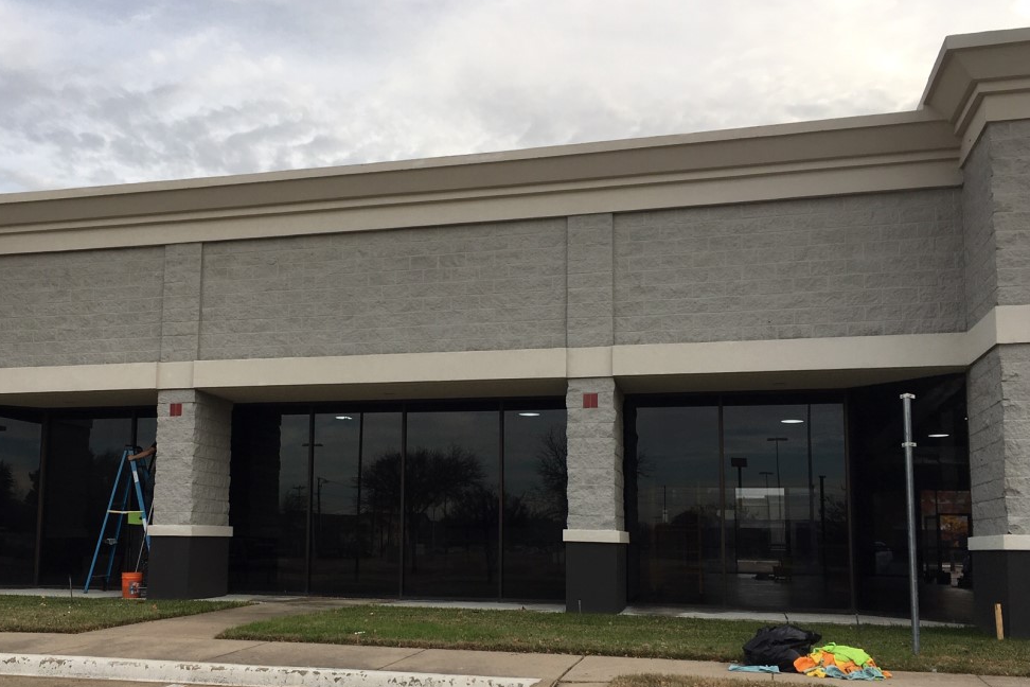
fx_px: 1087
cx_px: 415
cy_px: 433
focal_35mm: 38
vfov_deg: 34.9
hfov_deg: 50.4
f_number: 2.2
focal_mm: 4.15
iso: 25
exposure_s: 1/407
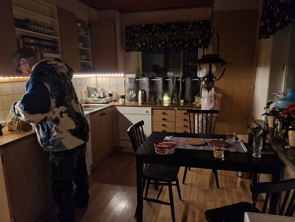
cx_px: 149
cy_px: 114
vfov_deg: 56.8
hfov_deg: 71.6
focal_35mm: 24
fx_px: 205
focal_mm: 5.54
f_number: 1.8
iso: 1000
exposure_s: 1/25
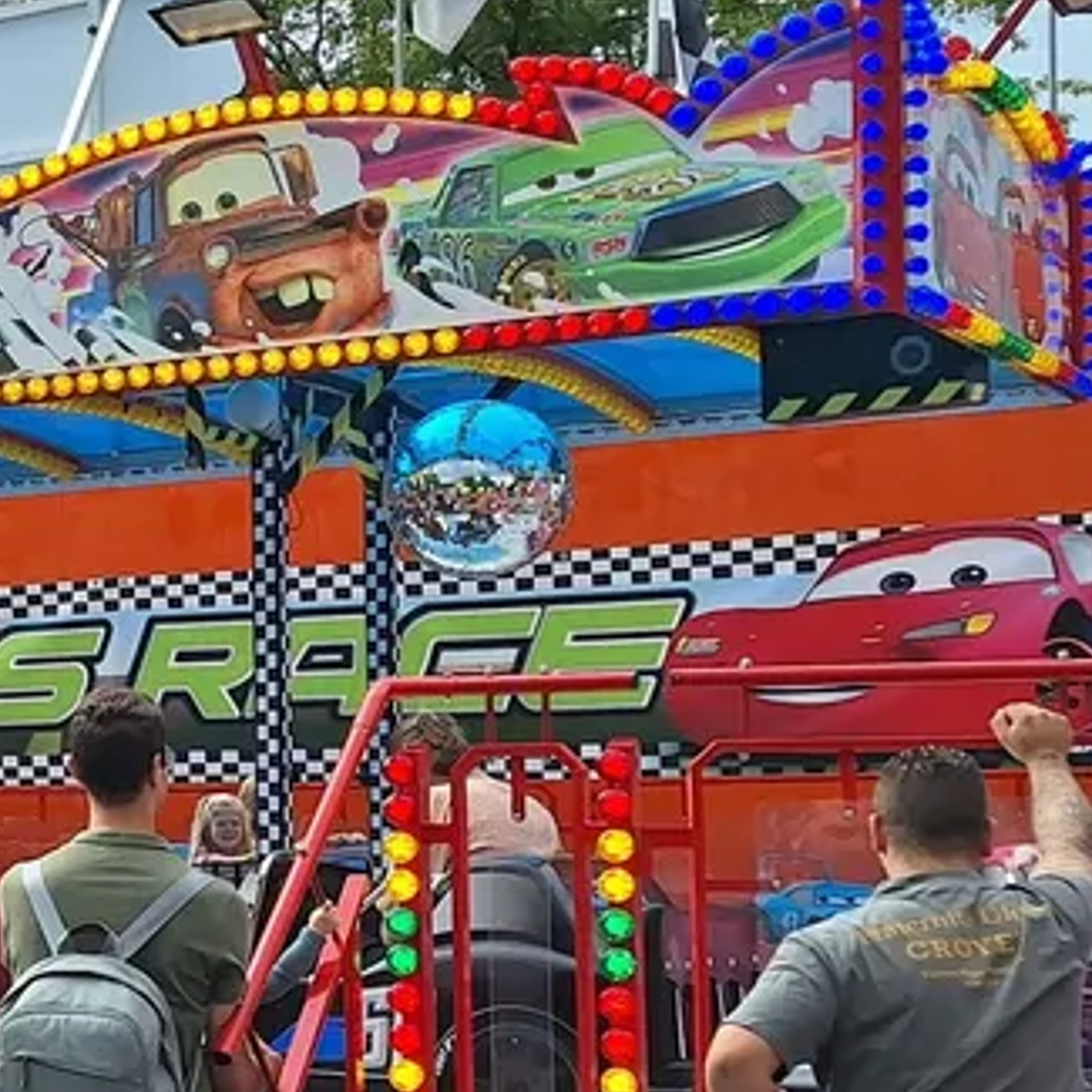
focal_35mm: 80
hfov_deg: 18.5
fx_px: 2855
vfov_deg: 21.6
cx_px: -655
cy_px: 702
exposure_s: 1/2146
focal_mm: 5.54
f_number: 1.8
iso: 40
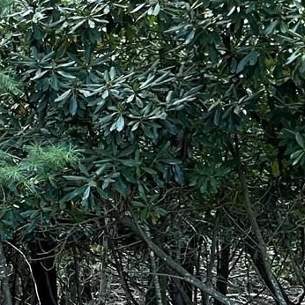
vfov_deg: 12.8
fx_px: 1356
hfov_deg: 11.7
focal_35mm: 136
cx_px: -277
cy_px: 206
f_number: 1.5
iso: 125
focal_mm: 5.7
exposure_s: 1/82
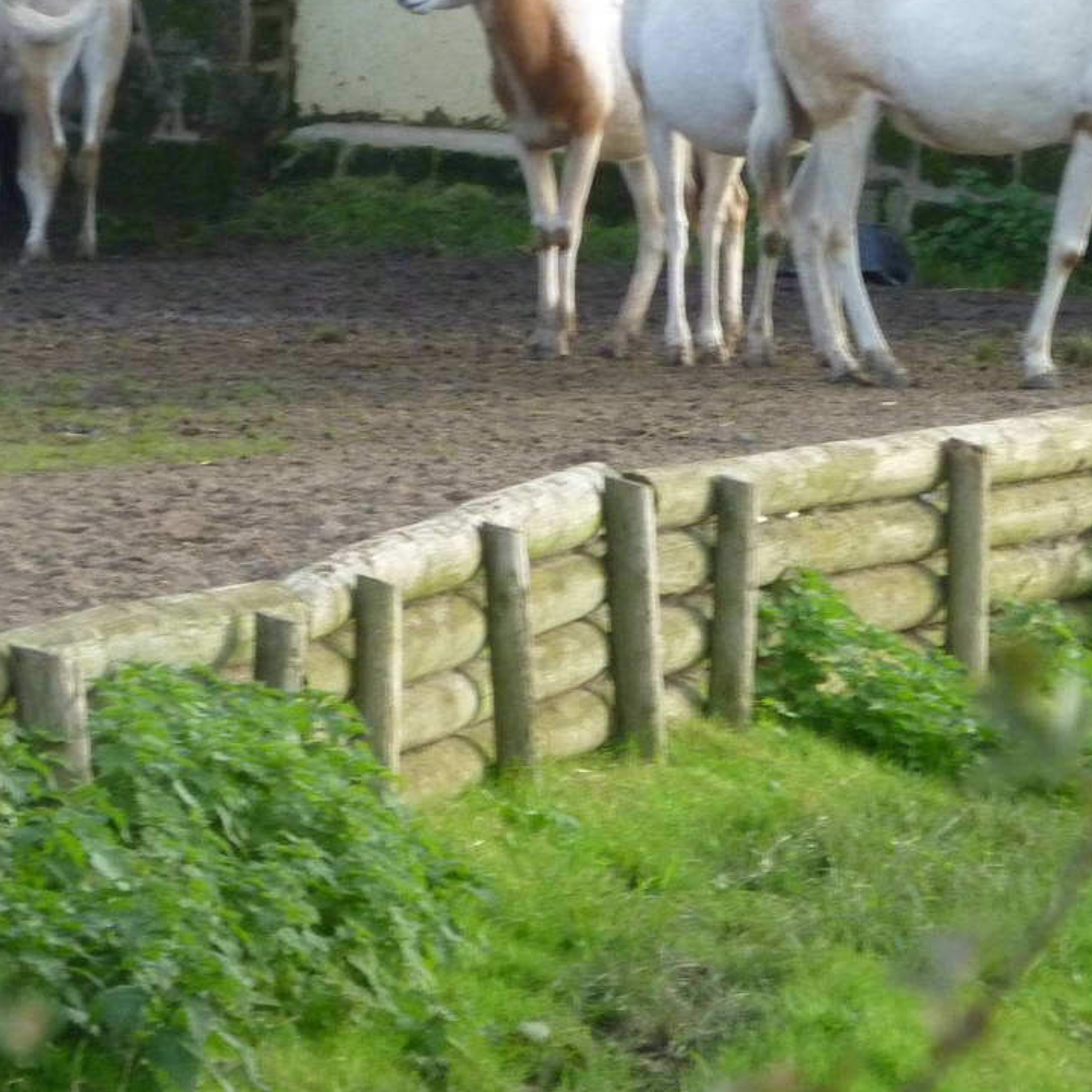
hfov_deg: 4.5
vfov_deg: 4.5
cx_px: 640
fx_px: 14026
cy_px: 258
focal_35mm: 393
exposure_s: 1/125
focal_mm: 36
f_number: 5.9
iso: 320
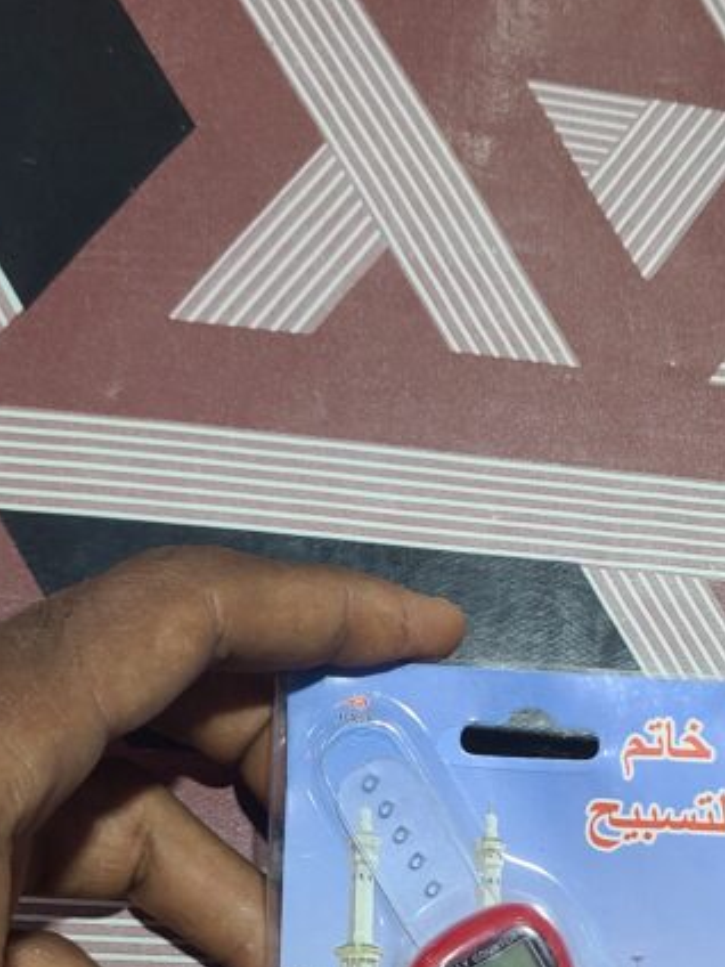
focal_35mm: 49
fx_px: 1368
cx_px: 647
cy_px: 873
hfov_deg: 28.6
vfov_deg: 36.5
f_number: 1.8
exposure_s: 1/40
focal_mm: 5.4
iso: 200
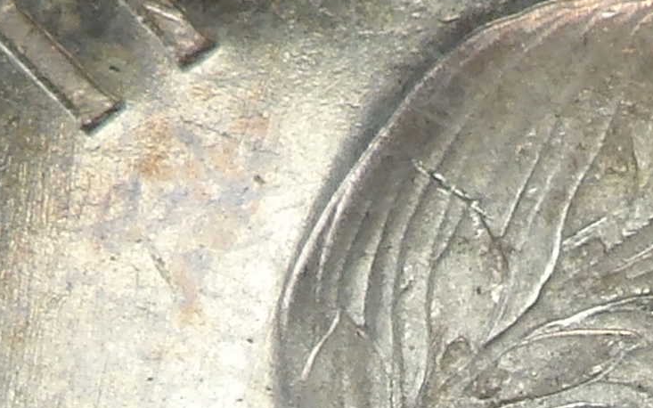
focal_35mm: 315
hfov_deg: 6.6
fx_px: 5605
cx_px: 779
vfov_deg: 4.1
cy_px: 862
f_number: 4.9
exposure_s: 1/108
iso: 100
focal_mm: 7.6
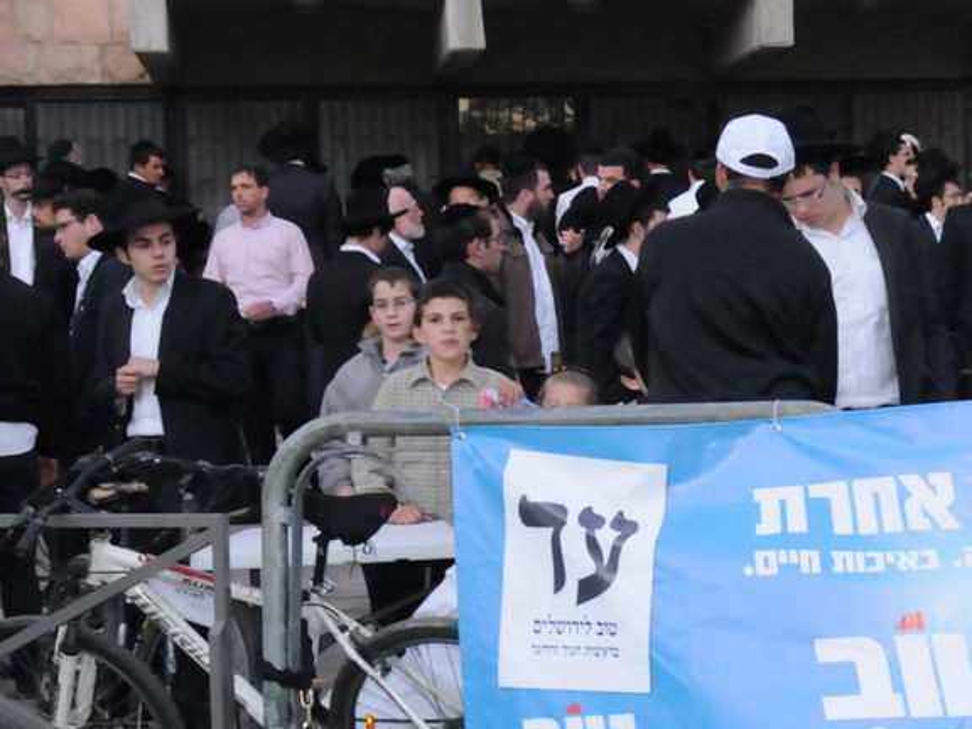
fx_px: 3341
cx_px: 857
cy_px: 460
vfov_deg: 12.4
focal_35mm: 119
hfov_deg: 16.4
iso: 2000
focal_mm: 34
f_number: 4
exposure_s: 1/125
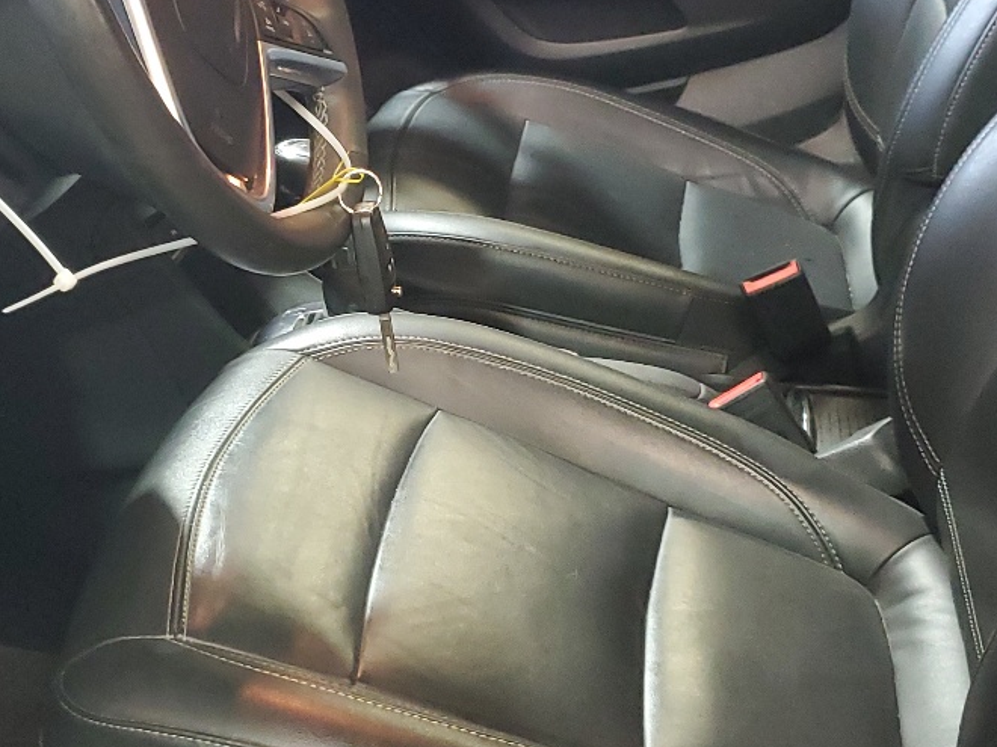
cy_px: 346
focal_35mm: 63
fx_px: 1815
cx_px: 409
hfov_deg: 30.7
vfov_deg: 23.3
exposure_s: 1/40
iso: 358
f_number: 1.5
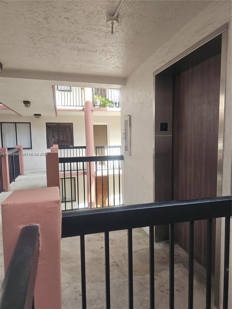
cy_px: 154
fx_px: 206
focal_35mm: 23
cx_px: 116
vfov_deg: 73.9
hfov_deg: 58.9
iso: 20
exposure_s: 1/120
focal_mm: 6.3
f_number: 1.7
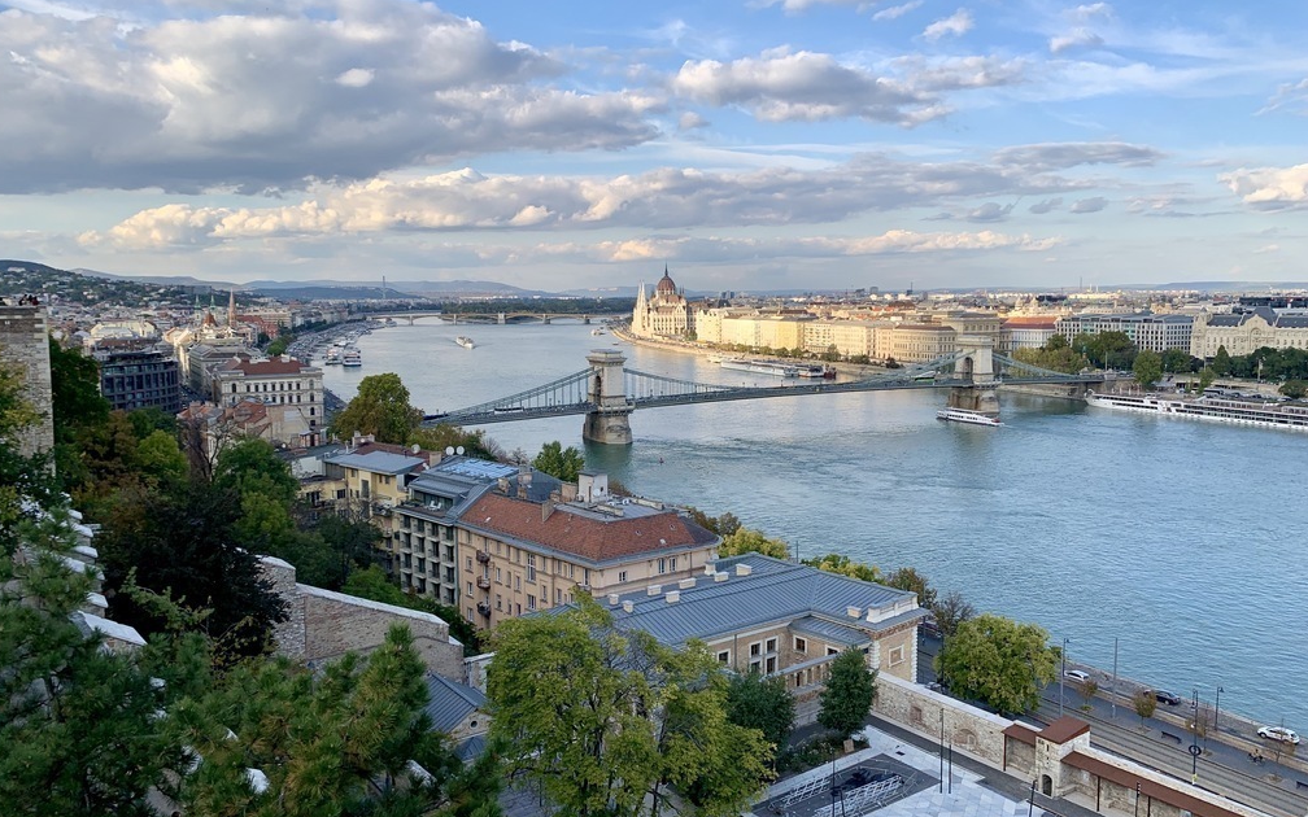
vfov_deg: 44.5
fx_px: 998
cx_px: 648
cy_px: 392
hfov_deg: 66.5
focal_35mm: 28
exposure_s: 1/1088
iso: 25
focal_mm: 4.25
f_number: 1.8
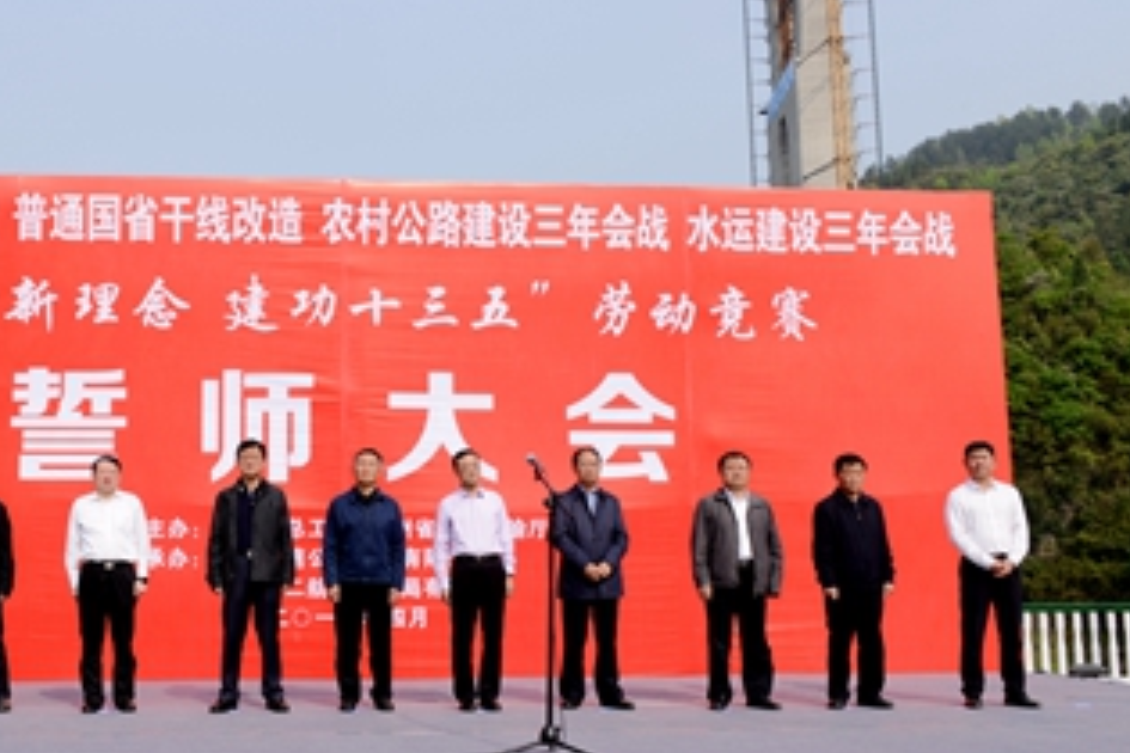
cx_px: 344
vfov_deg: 33.4
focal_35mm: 40
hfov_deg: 47.4
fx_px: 1255
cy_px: 420
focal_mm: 28
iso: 100
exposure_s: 1/160
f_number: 10
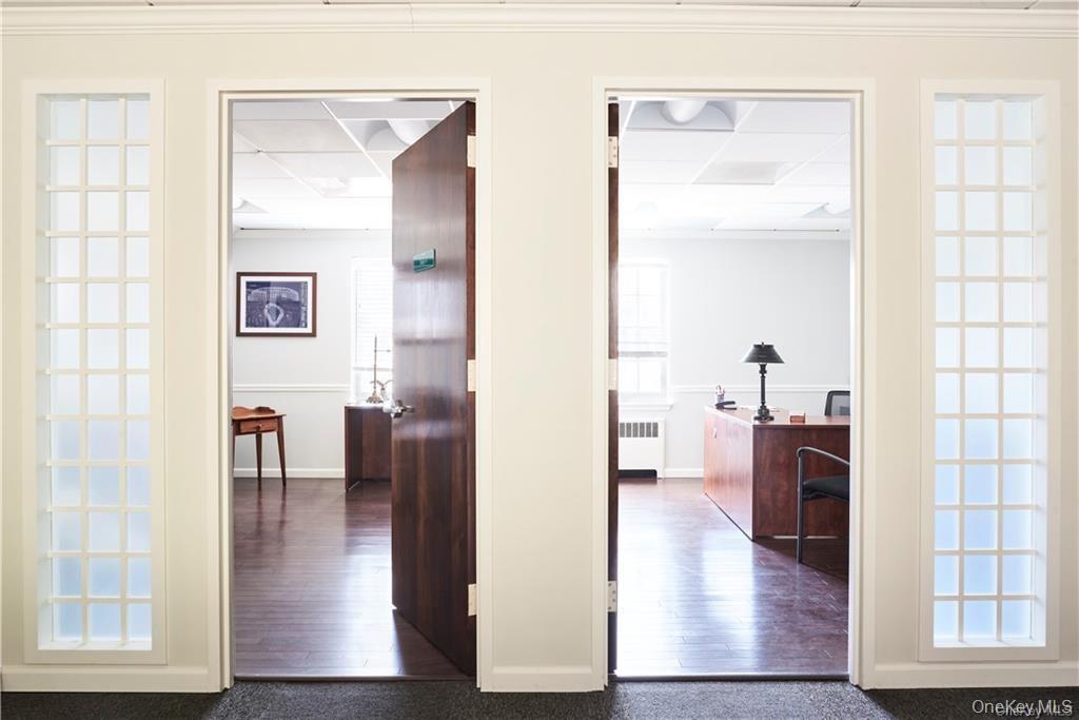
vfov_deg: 53.1
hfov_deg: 73.7
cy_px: 360
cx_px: 540
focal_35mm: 24
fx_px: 719
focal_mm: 24
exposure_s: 1.6
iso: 400
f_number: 10
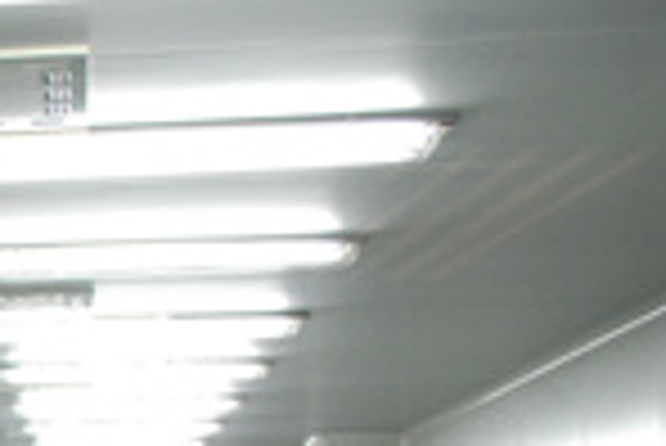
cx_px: -436
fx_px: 1685
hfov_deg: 18.7
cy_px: 676
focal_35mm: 91
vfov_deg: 14.1
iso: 800
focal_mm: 18
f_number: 5
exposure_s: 1/30
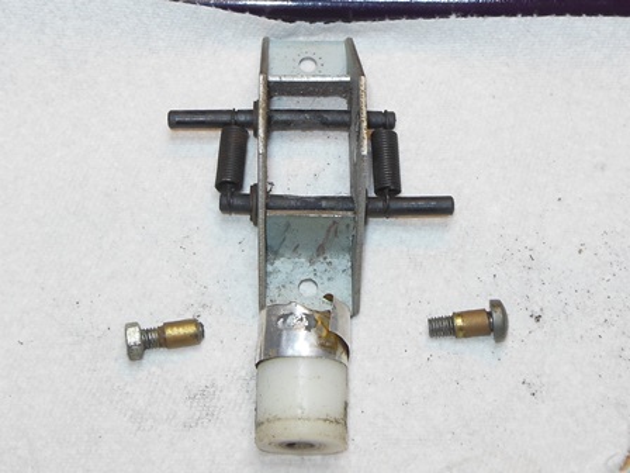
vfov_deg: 42.9
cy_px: 236
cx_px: 315
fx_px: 601
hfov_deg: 55.4
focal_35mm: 33
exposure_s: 1/40
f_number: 3.5
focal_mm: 6
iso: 125
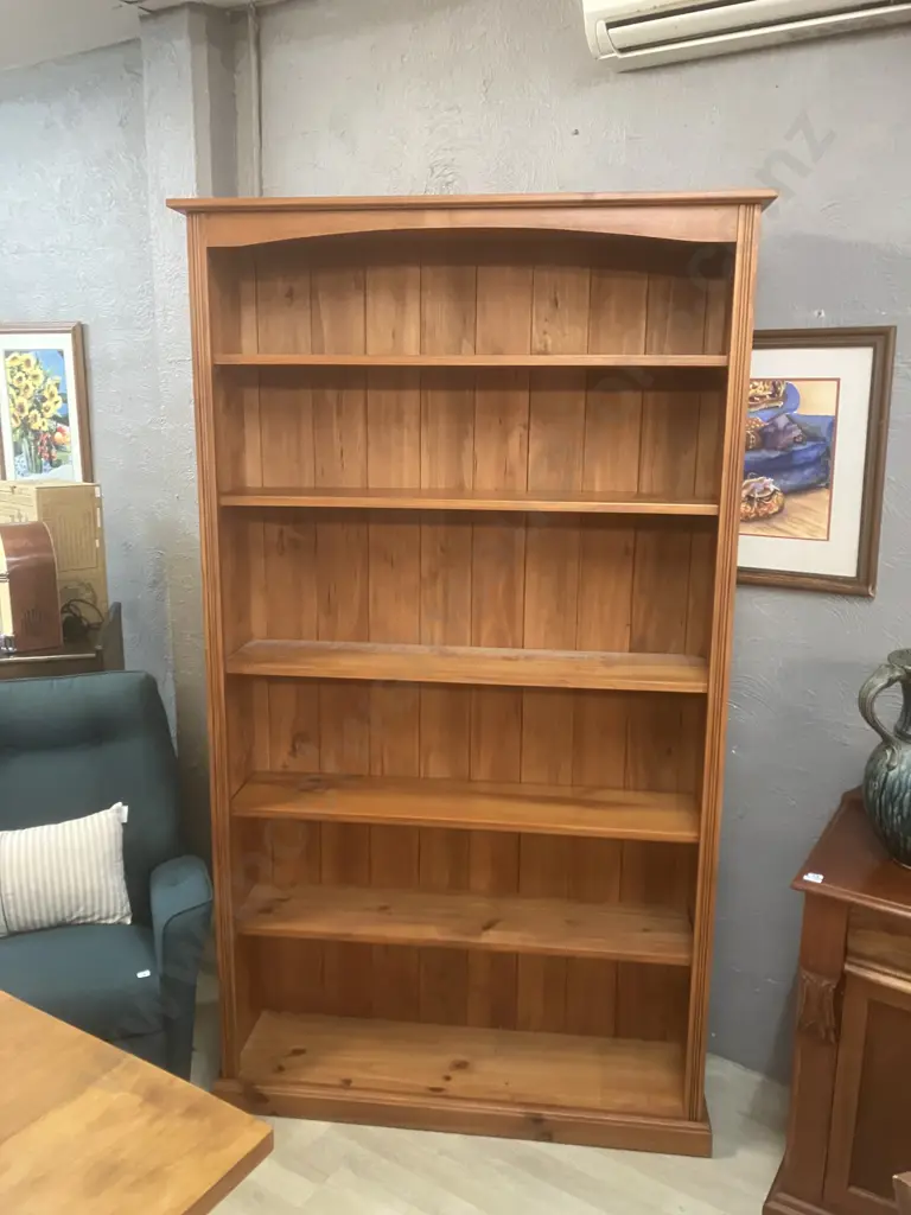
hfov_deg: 49.7
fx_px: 983
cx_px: 456
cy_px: 608
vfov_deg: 63.4
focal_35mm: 28
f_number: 1.8
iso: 250
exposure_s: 1/50
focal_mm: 3.99
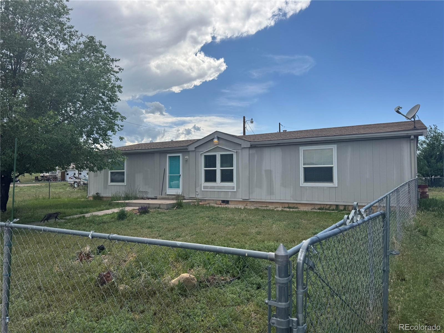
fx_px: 308
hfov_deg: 71.6
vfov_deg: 56.8
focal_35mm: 24
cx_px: 222
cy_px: 166
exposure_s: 1/3802
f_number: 1.78
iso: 80
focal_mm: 6.76
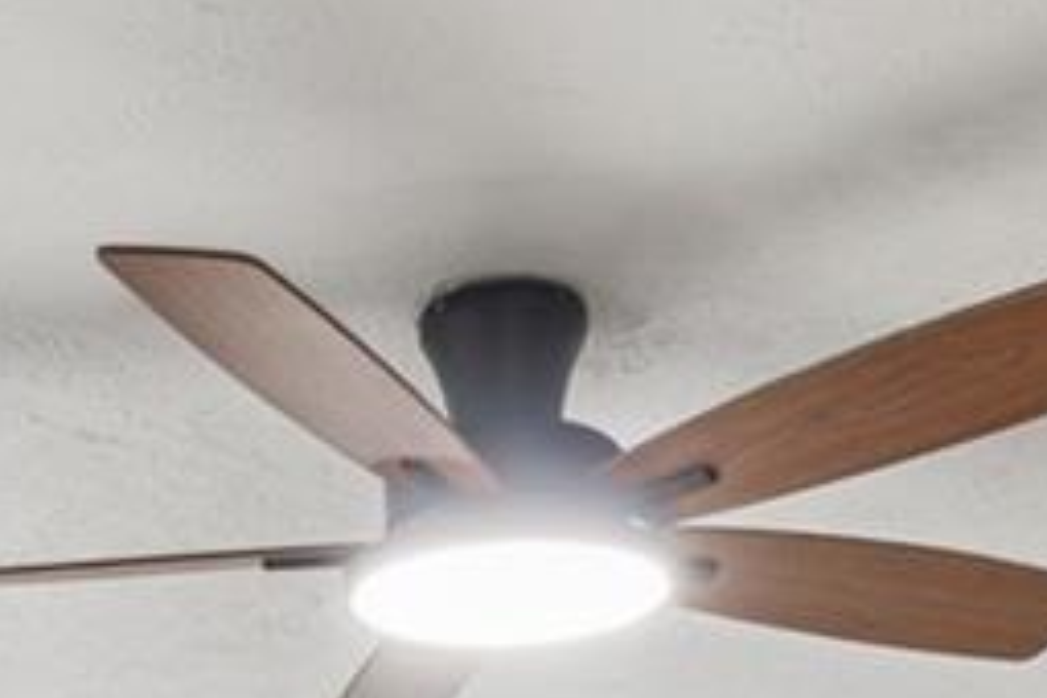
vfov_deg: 10.7
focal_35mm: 94
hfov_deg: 21.5
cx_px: 283
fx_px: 2734
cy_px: 2008
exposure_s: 1/2
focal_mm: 10
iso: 100
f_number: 7.1
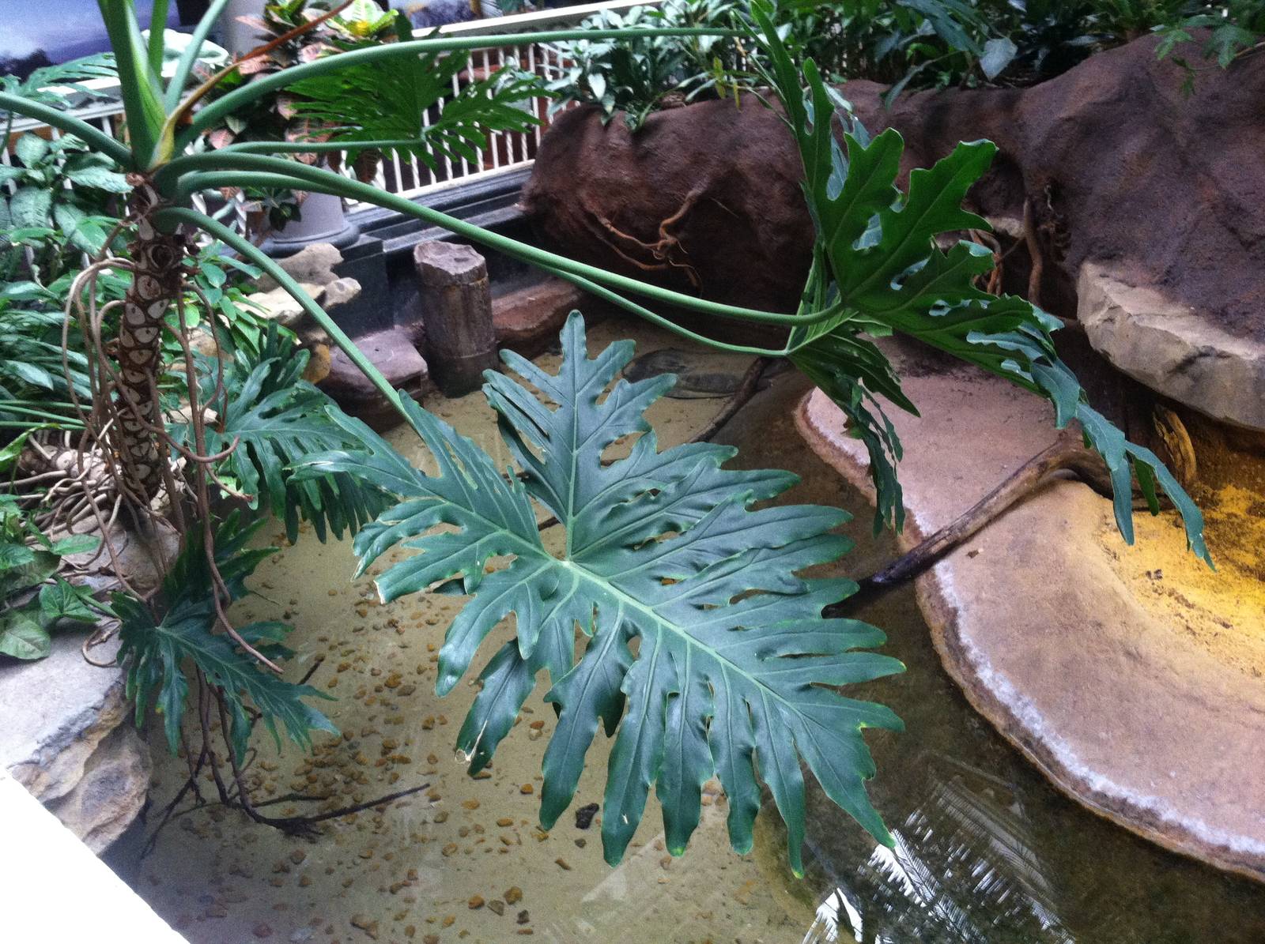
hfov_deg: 52.7
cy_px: 472
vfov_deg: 40.6
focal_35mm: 35
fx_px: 1277
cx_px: 632
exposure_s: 1/15
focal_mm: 3.85
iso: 250
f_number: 2.8
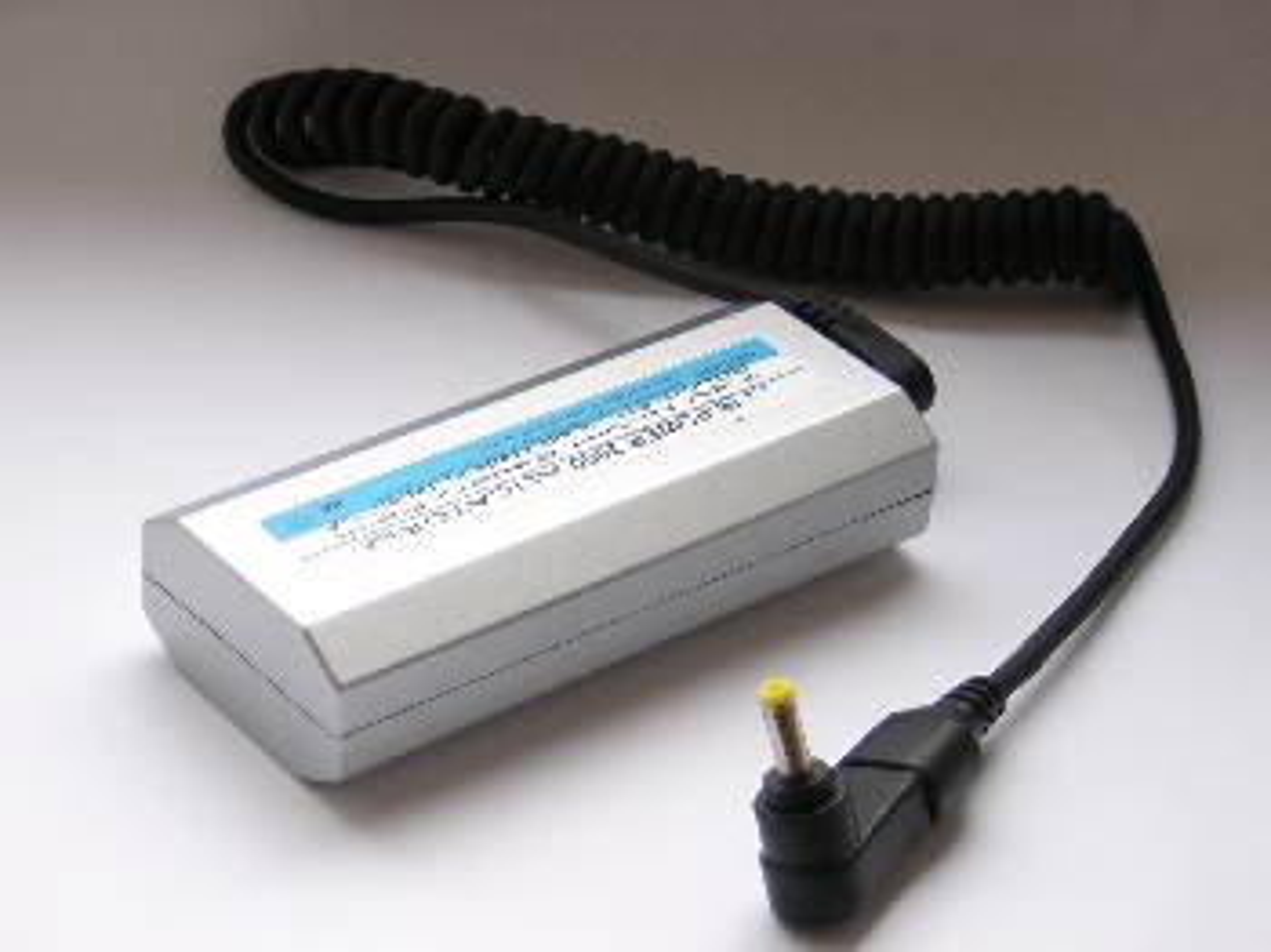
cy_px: 476
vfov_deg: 14.2
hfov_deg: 18.9
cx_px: 636
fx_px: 3816
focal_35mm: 104
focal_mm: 13.6
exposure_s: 1/34.3
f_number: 4.6
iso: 100
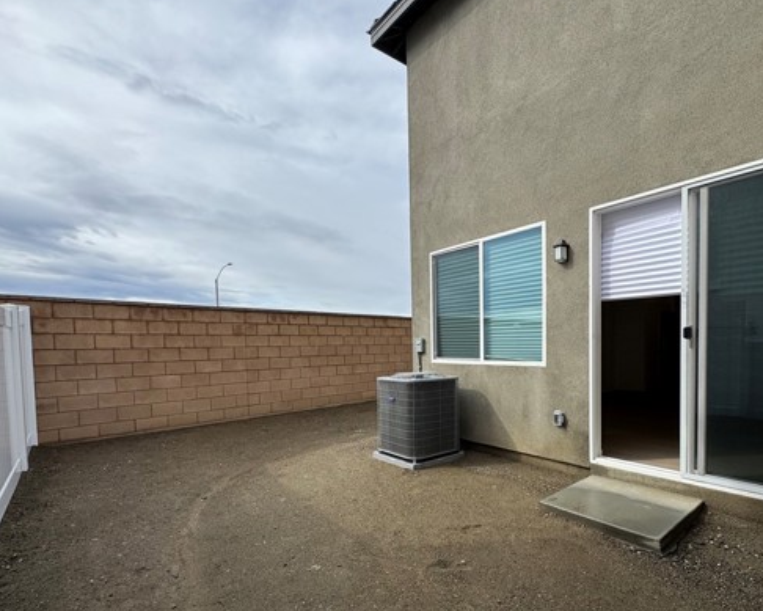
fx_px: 407
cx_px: 425
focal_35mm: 18
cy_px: 363
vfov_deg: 73.1
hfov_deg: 86.0
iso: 50
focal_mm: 2.22
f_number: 2.2
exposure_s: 1/1198
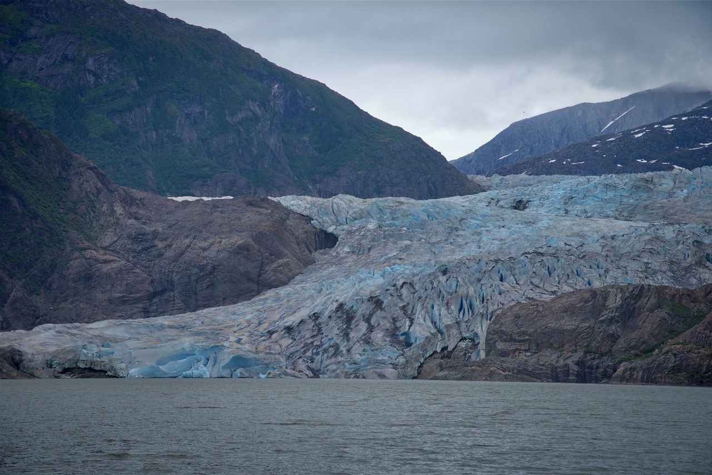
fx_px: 2374
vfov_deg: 11.4
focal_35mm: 120
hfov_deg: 17.1
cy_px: 238
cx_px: 356
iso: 100
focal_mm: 120
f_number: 8
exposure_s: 1/250
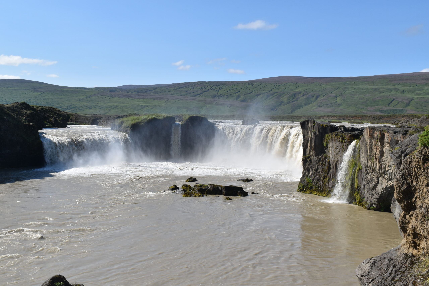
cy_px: 143
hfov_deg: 43.6
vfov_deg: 29.9
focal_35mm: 45
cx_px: 214
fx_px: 536
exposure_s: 1/400
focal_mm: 30
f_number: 10
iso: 200
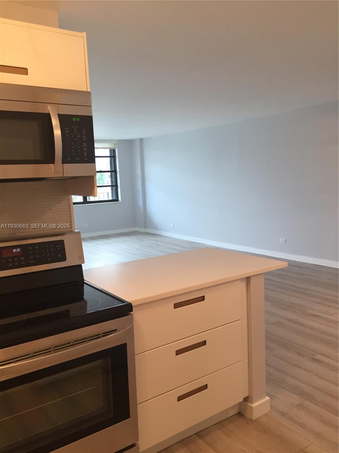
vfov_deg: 61.7
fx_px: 379
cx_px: 170
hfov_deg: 48.2
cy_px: 226
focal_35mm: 29
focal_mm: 4.15
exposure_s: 1/30
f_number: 2.2
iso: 40
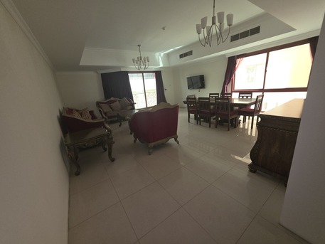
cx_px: 162
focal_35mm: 13
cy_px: 122
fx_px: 122
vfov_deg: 89.9
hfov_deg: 106.2
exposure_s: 1/60
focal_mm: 2.2
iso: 125
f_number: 1.9
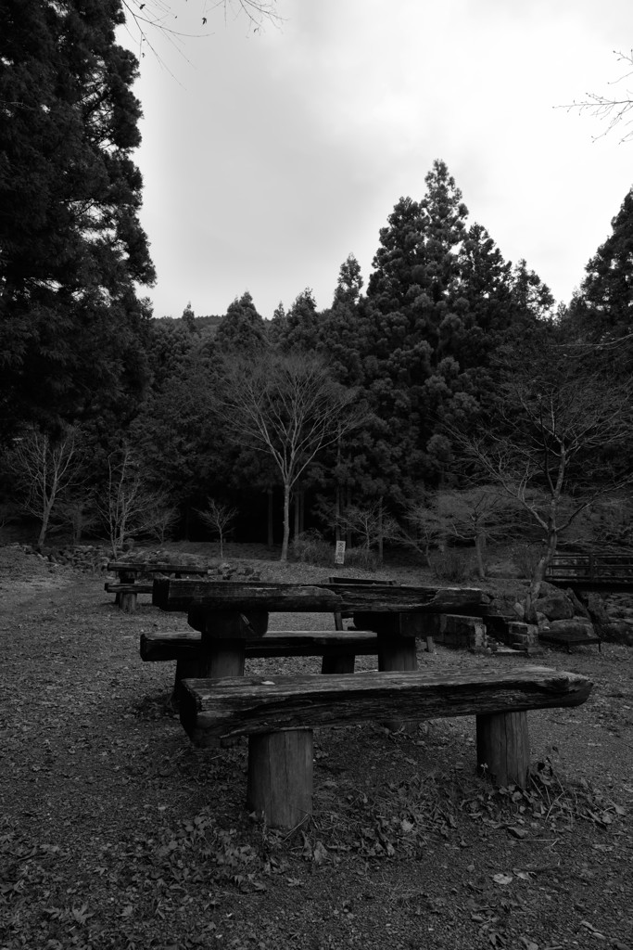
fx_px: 527
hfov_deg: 61.9
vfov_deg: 84.0
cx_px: 316
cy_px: 475
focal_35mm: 20
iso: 400
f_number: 8
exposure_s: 1/125
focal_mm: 20
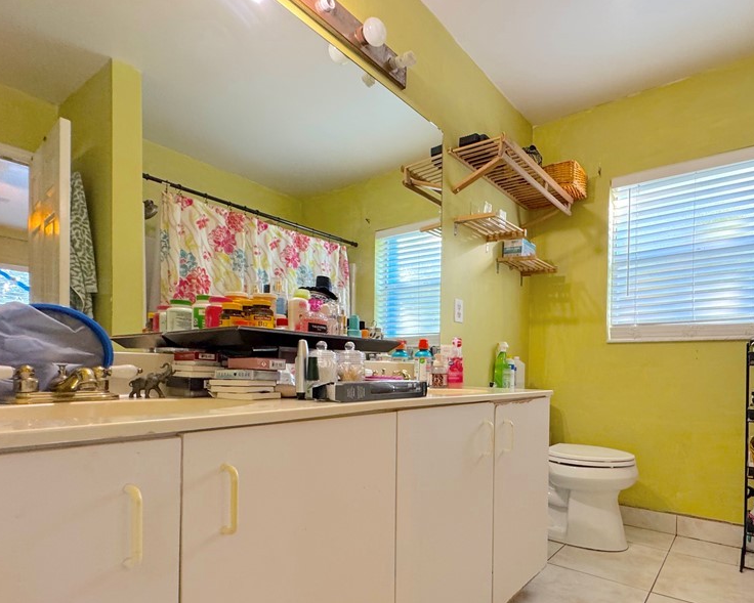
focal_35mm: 19
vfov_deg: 69.8
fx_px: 424
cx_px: 495
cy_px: 376
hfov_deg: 80.8
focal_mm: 2.22
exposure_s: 1/60
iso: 200
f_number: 2.2
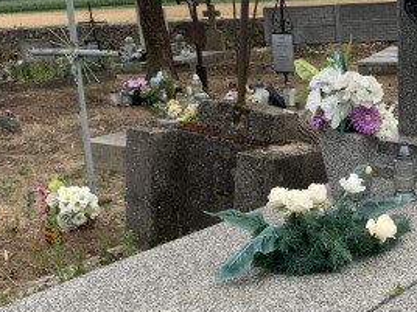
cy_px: 210
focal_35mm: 62
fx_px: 747
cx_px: 355
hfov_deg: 30.2
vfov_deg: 23.5
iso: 25
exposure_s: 1/1368
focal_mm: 4.25
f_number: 1.8
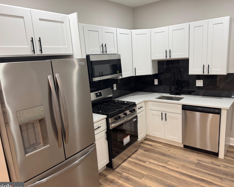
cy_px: 95
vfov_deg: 54.9
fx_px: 180
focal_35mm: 26
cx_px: 122
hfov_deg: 66.0
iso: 125
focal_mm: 6.76
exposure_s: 1/60
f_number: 1.78
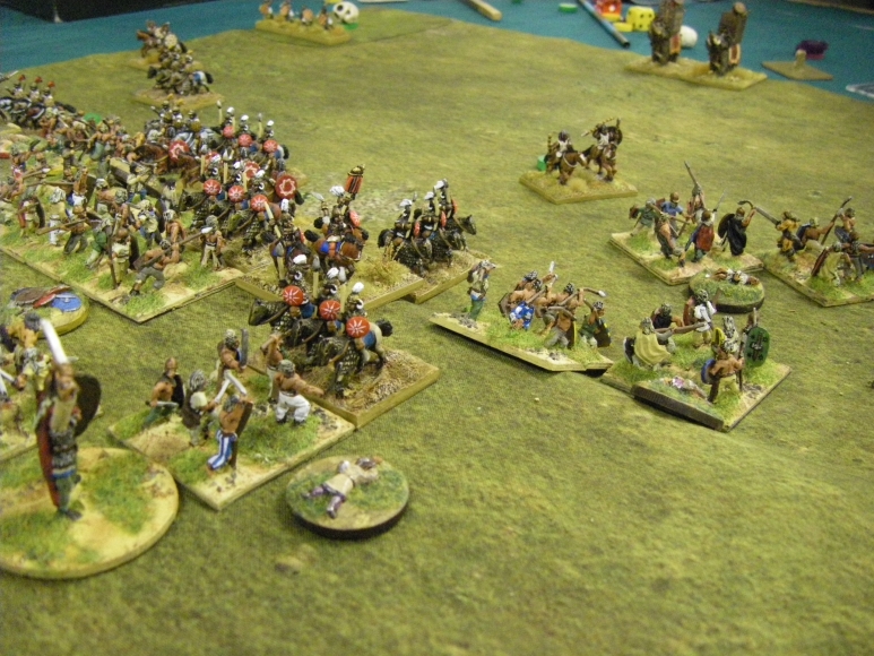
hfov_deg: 49.0
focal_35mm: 38
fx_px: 960
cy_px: 328
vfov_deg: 37.7
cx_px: 437
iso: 800
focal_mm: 6.3
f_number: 3.5
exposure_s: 1/40
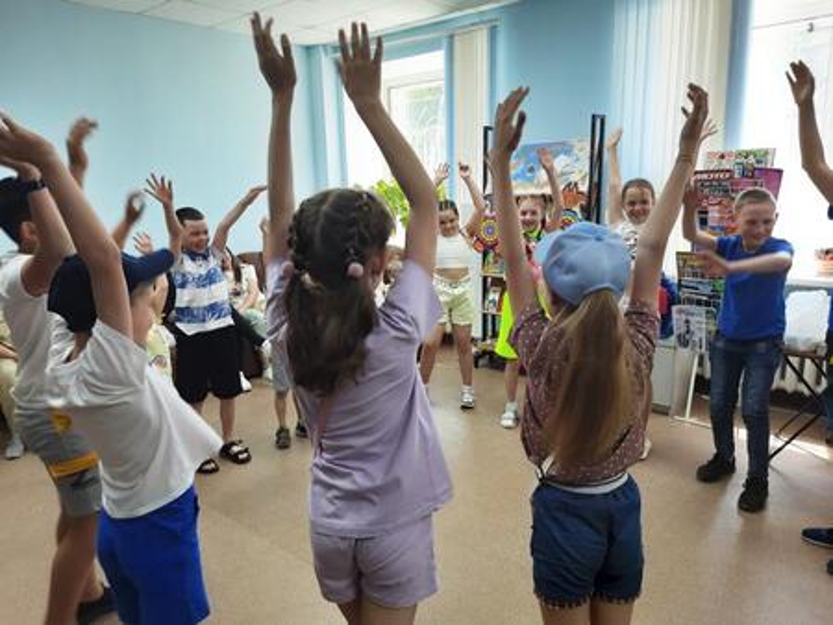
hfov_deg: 71.6
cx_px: 416
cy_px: 312
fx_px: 578
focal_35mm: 24
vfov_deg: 56.9
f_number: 1.8
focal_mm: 5.23
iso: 25
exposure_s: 1/50
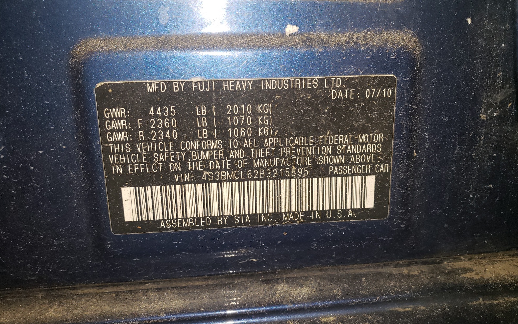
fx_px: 395
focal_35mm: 28
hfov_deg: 66.5
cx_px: 260
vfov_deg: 44.5
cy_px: 170
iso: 74
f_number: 1.5
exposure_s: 1/60.2
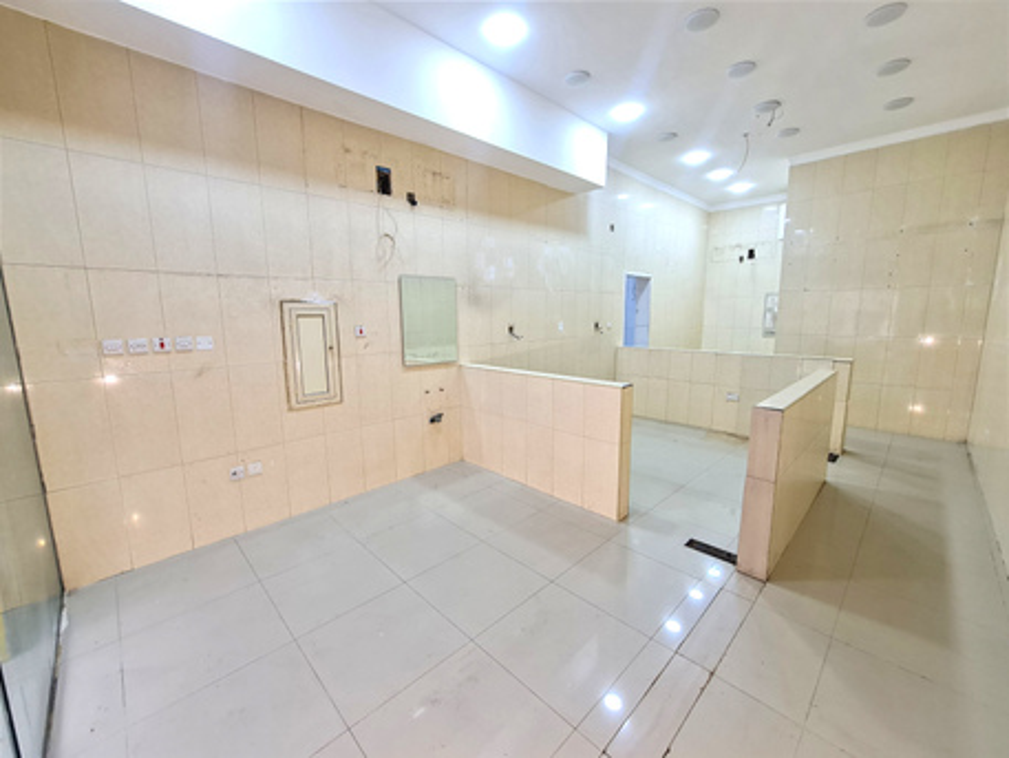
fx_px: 379
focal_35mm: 13
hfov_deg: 106.2
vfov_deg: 89.9
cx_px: 504
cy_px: 379
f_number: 2.2
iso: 125
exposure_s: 1/50
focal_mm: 2.2
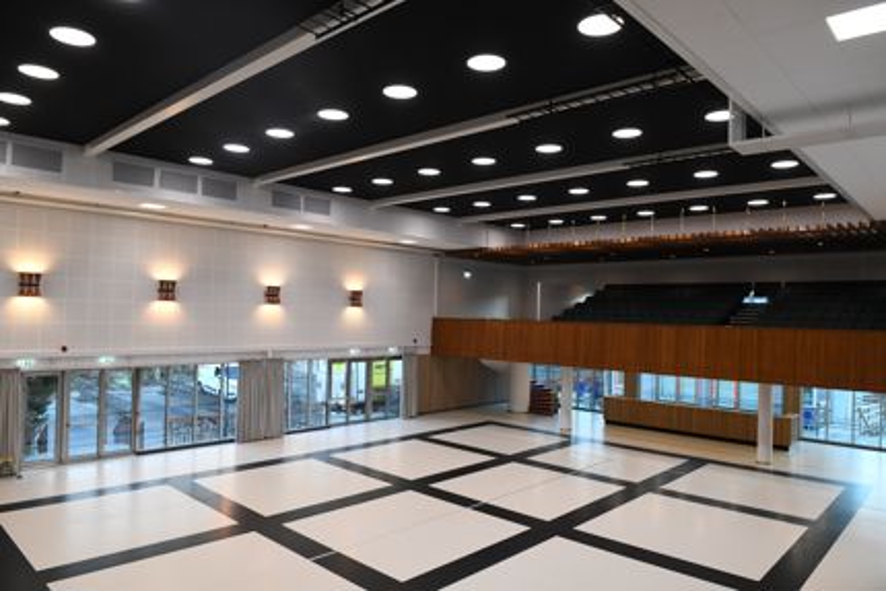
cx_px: 443
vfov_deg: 53.2
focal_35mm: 24
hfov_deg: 73.7
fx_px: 591
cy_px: 296
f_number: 5.6
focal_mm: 24
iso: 1600
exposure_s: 1/125
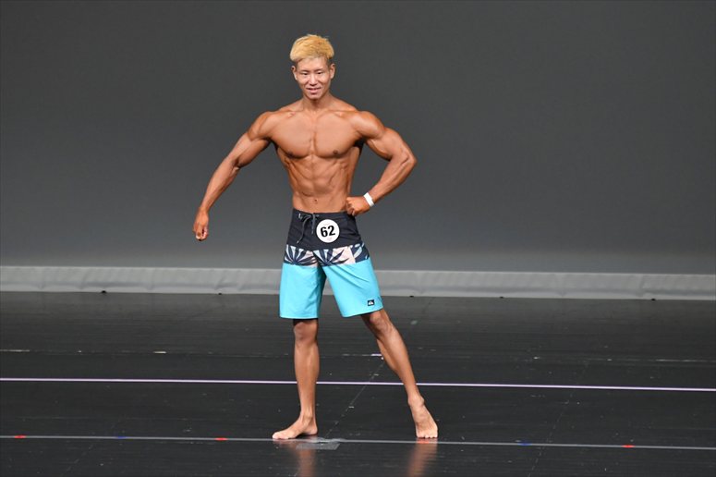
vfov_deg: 4.4
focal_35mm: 315
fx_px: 6262
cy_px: 238
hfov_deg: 6.5
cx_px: 358
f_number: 5.6
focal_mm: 210
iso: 4000
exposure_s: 1/400
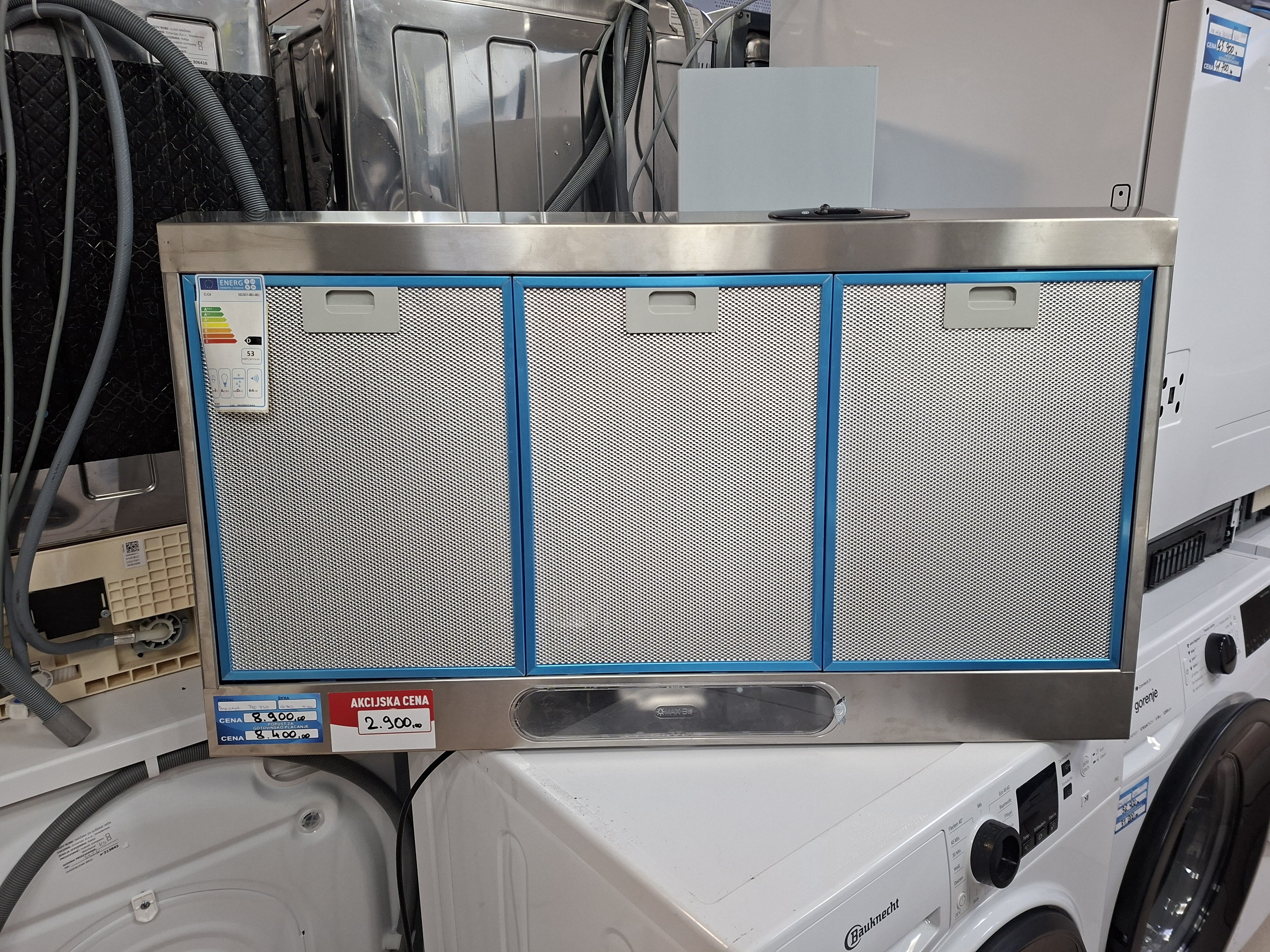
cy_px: 476
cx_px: 635
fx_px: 844
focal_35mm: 23
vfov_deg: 58.9
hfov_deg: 73.9
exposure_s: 1/50
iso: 200
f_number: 1.8
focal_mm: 5.54
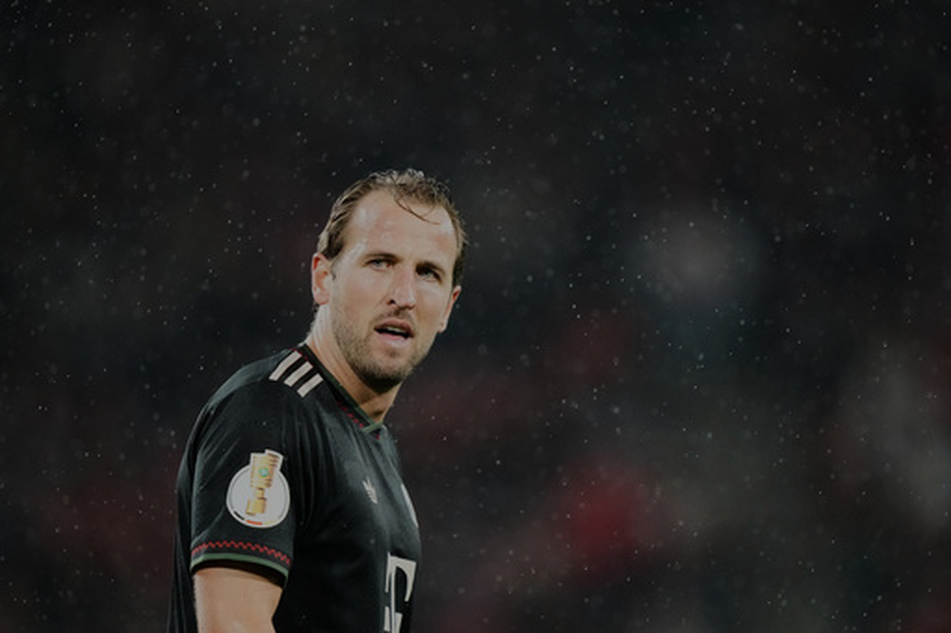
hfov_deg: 3.4
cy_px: 316
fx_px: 15844
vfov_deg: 2.3
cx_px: 476
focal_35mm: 600
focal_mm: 400
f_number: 2.8
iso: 6400
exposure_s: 1/2000
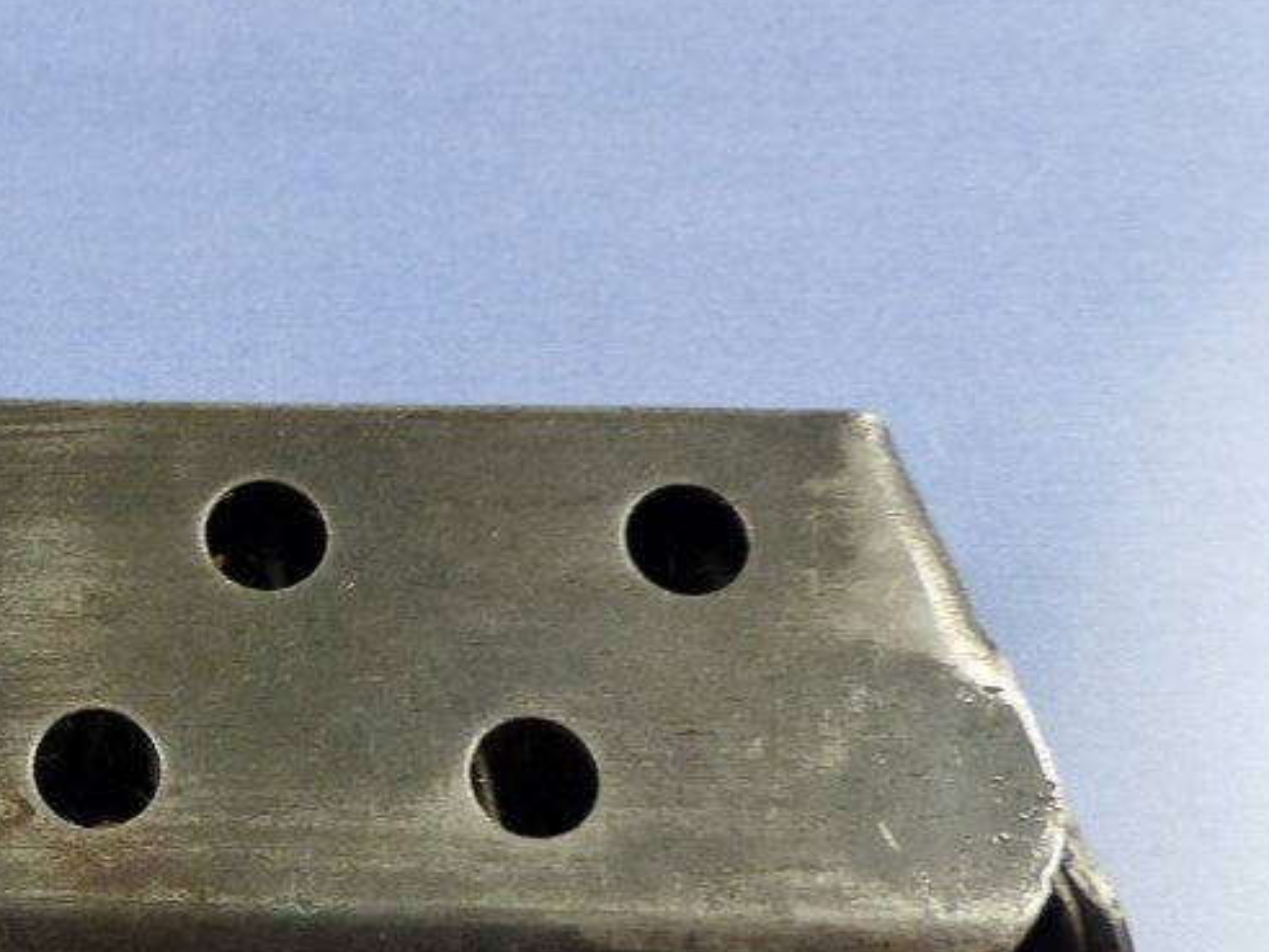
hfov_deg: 28.8
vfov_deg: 23.6
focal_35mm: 61
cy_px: 777
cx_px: -119
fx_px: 2236
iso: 200
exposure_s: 1/60
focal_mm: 4.5
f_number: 2.8
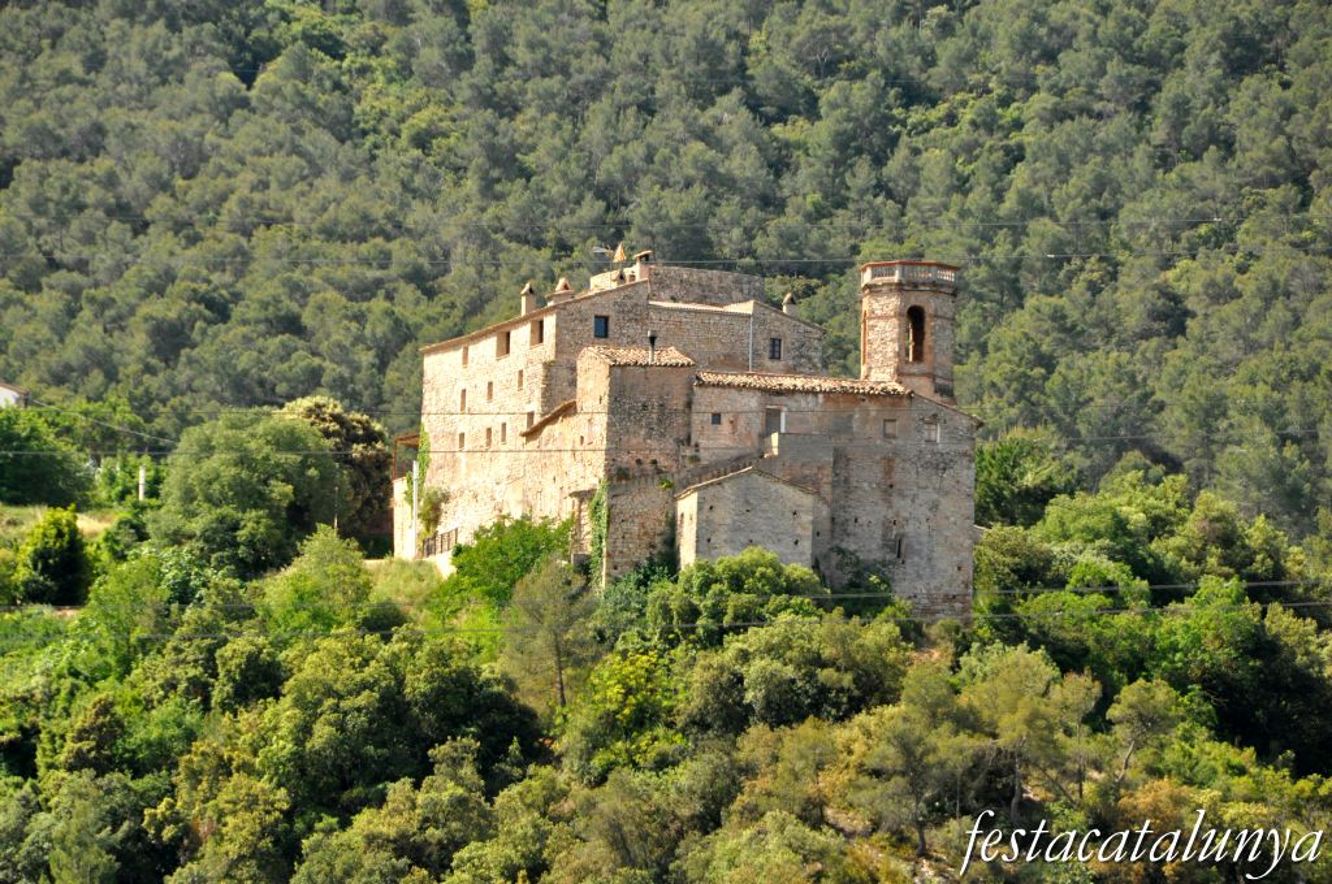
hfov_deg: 6.9
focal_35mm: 300
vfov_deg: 4.6
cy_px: 442
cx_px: 666
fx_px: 11086
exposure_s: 1/1250
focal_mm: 200
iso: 1000
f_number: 9
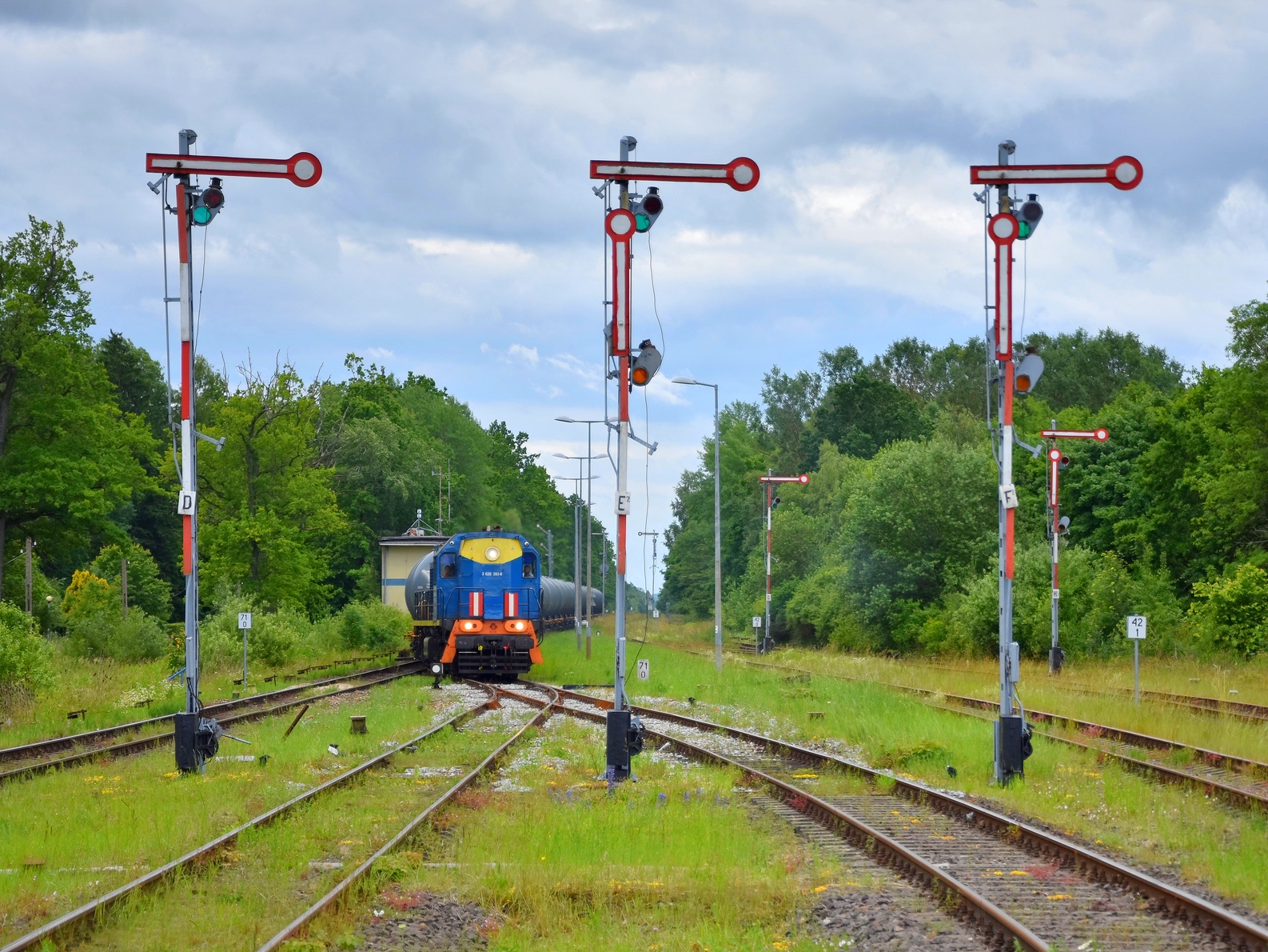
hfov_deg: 18.2
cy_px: 476
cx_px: 699
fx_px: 3957
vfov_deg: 13.7
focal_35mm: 108
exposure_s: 1/400
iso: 160
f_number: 7.1
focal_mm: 66
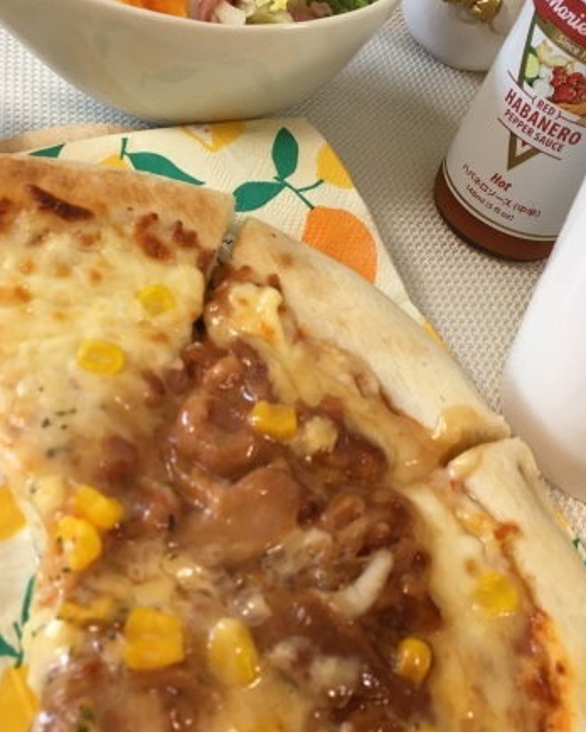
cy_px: 286
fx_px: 845
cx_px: 221
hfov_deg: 38.0
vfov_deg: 46.5
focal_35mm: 39
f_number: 2.2
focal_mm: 4.15
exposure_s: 1/30
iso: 80
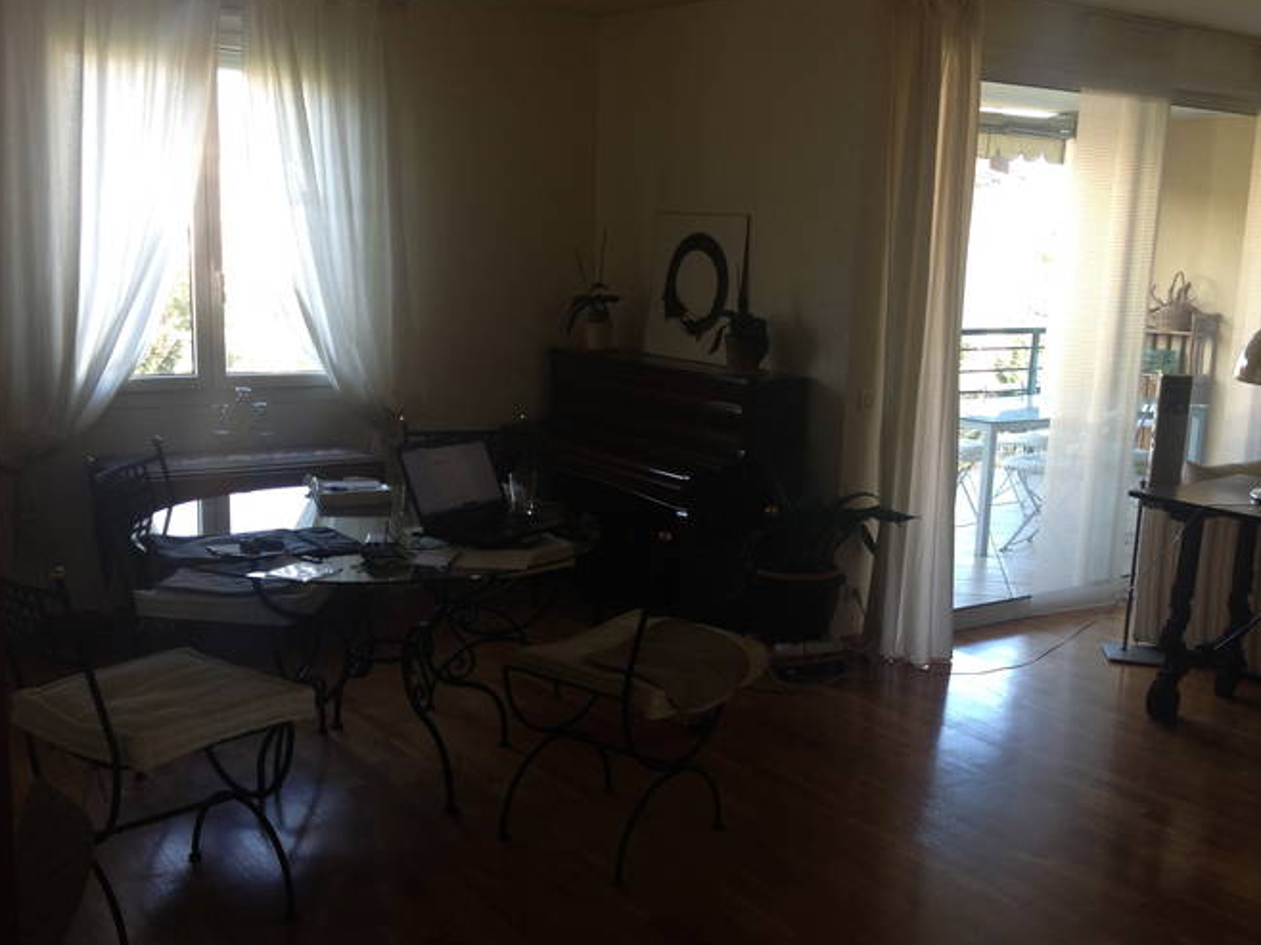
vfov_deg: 34.3
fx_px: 1529
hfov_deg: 44.8
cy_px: 527
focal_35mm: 42
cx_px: 655
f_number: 2.4
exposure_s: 1/39
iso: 50
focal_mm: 4.28
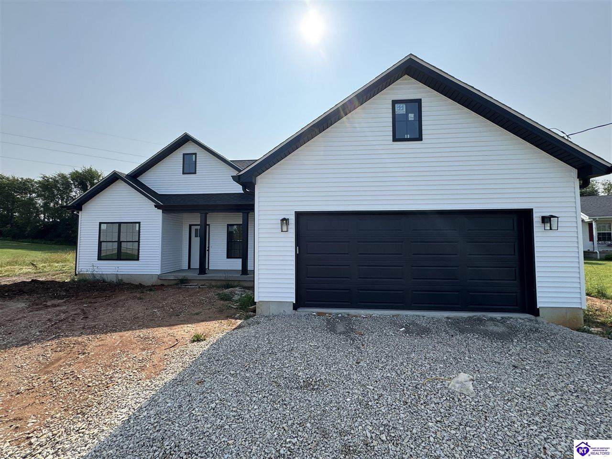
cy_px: 230
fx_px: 248
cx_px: 306
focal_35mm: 14
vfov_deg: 85.7
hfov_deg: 102.1
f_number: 2.2
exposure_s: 1/1323
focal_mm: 2.22
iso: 50
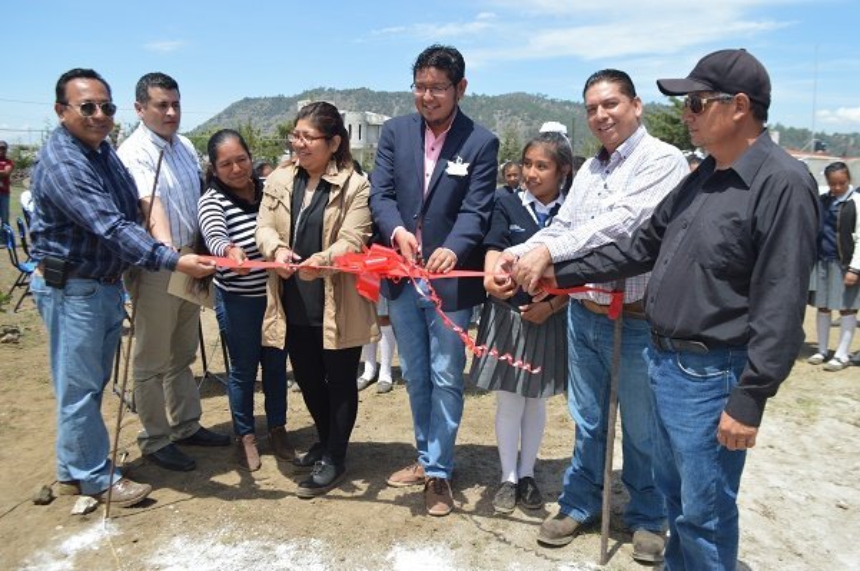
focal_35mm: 30
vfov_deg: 43.5
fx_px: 716
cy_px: 286
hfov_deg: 62.0
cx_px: 430
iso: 100
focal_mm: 20
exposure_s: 1/250
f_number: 8
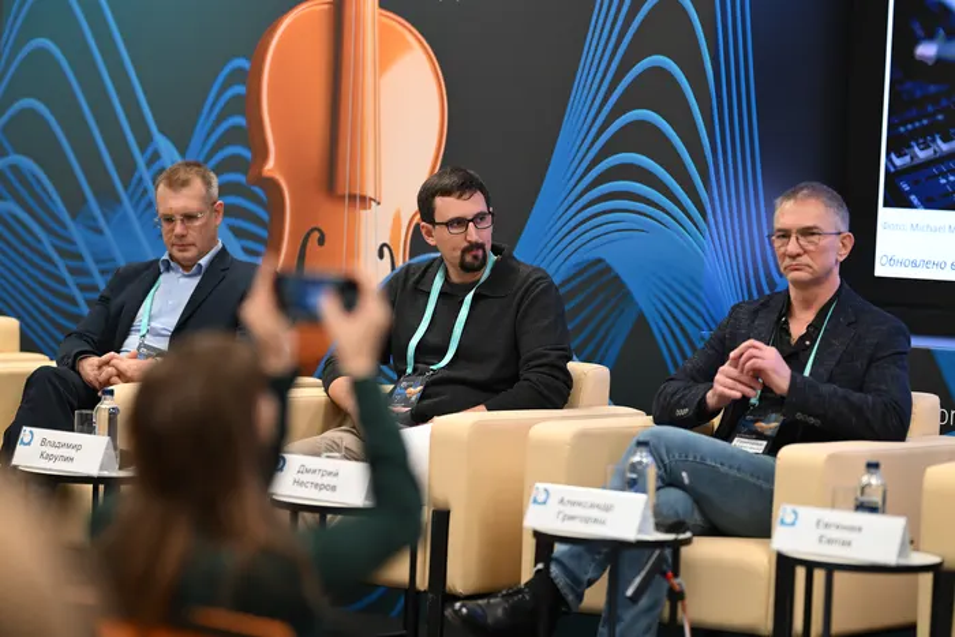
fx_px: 3582
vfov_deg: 10.2
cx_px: 478
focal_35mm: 135
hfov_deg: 15.2
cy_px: 318
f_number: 1.8
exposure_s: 1/250
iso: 1000
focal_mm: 135
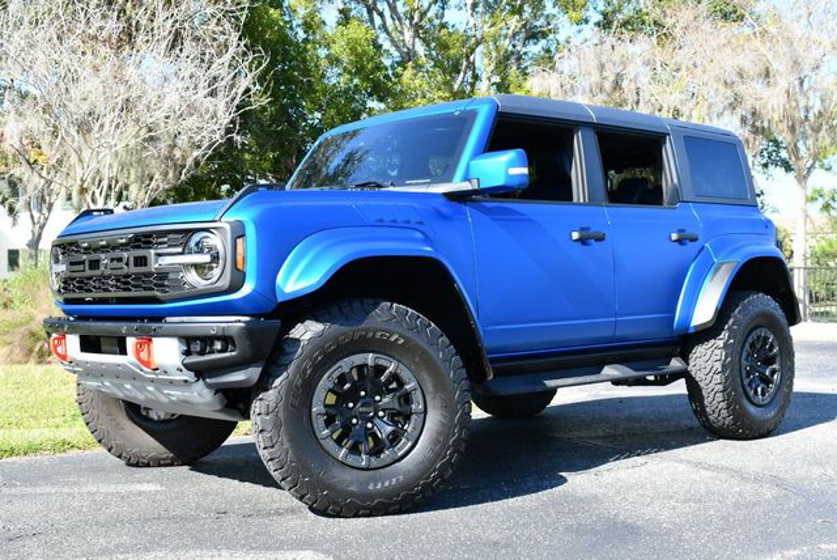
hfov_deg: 41.1
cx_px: 418
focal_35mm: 48
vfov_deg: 28.1
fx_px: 1117
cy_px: 280
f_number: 5.6
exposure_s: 1/250
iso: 200
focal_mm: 24
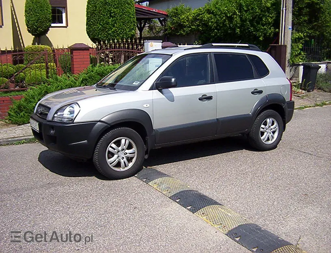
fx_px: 376
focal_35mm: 39
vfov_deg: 37.2
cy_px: 126
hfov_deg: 47.6
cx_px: 166
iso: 100
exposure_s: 1/1441
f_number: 3.84
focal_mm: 5.26
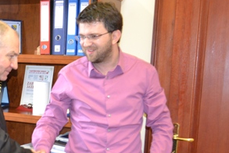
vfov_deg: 18.8
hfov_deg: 26.7
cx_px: 6
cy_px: 118
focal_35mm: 72
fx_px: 458
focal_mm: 22
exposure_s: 1/60
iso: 1400
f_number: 3.8
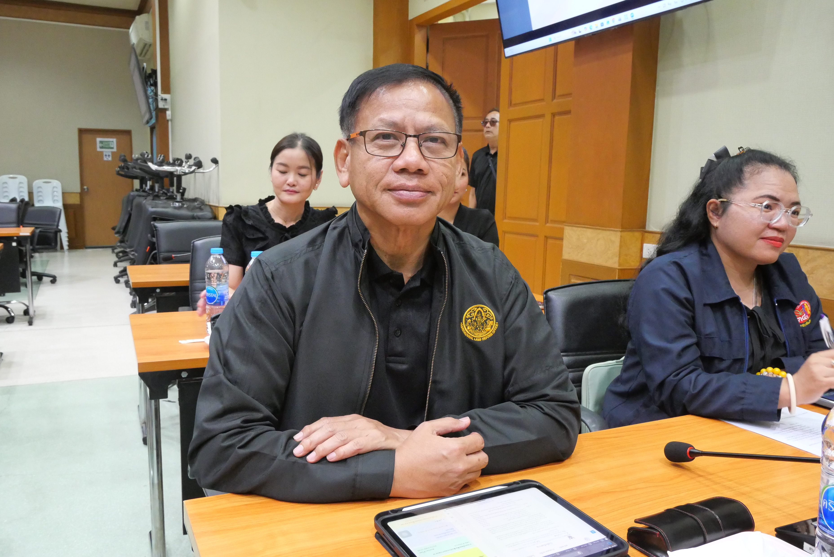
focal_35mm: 29
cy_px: 278
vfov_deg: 45.0
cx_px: 417
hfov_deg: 63.6
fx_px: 672
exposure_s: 1/30
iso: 3200
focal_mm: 14
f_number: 6.3
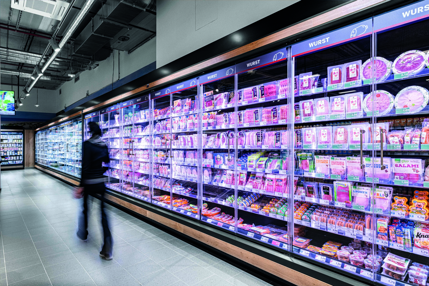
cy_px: 143
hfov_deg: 84.0
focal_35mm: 20
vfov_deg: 61.9
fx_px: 238
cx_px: 214
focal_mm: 20
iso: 320
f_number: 16
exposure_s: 1/4
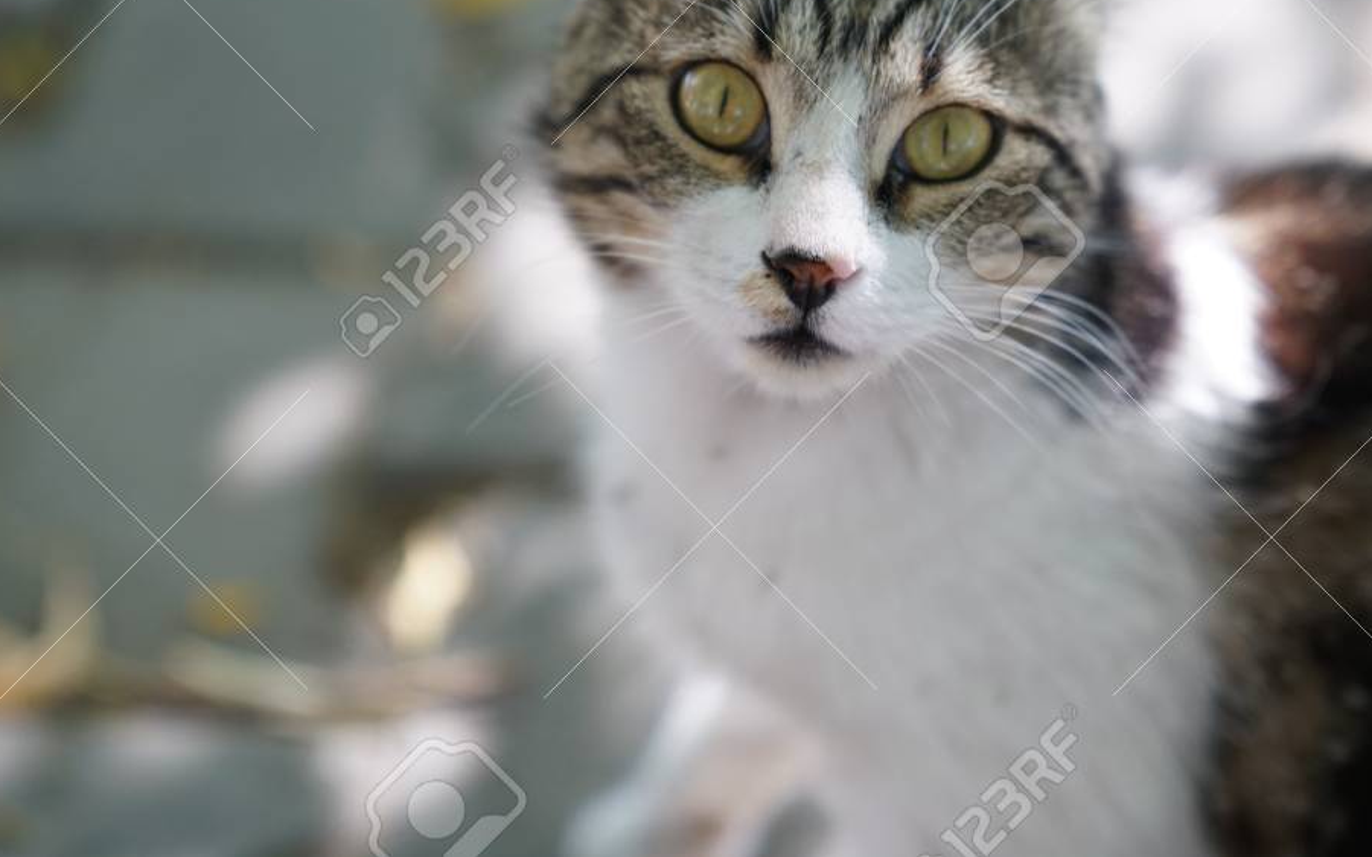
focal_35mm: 103
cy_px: 199
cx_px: 713
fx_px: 3851
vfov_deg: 12.7
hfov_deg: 20.2
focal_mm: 70
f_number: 2.8
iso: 640
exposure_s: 1/250
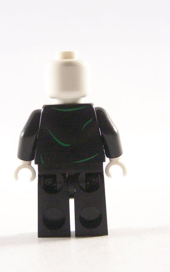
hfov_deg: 9.8
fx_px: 993
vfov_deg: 15.6
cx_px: 75
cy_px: 136
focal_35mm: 134
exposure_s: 1/60
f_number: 3.2
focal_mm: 15.6
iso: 400
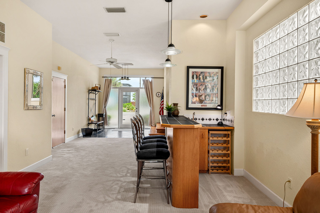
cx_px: 160
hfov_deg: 71.5
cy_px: 106
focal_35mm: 25
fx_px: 222
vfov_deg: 51.3
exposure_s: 1/5
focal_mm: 25
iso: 250
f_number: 8
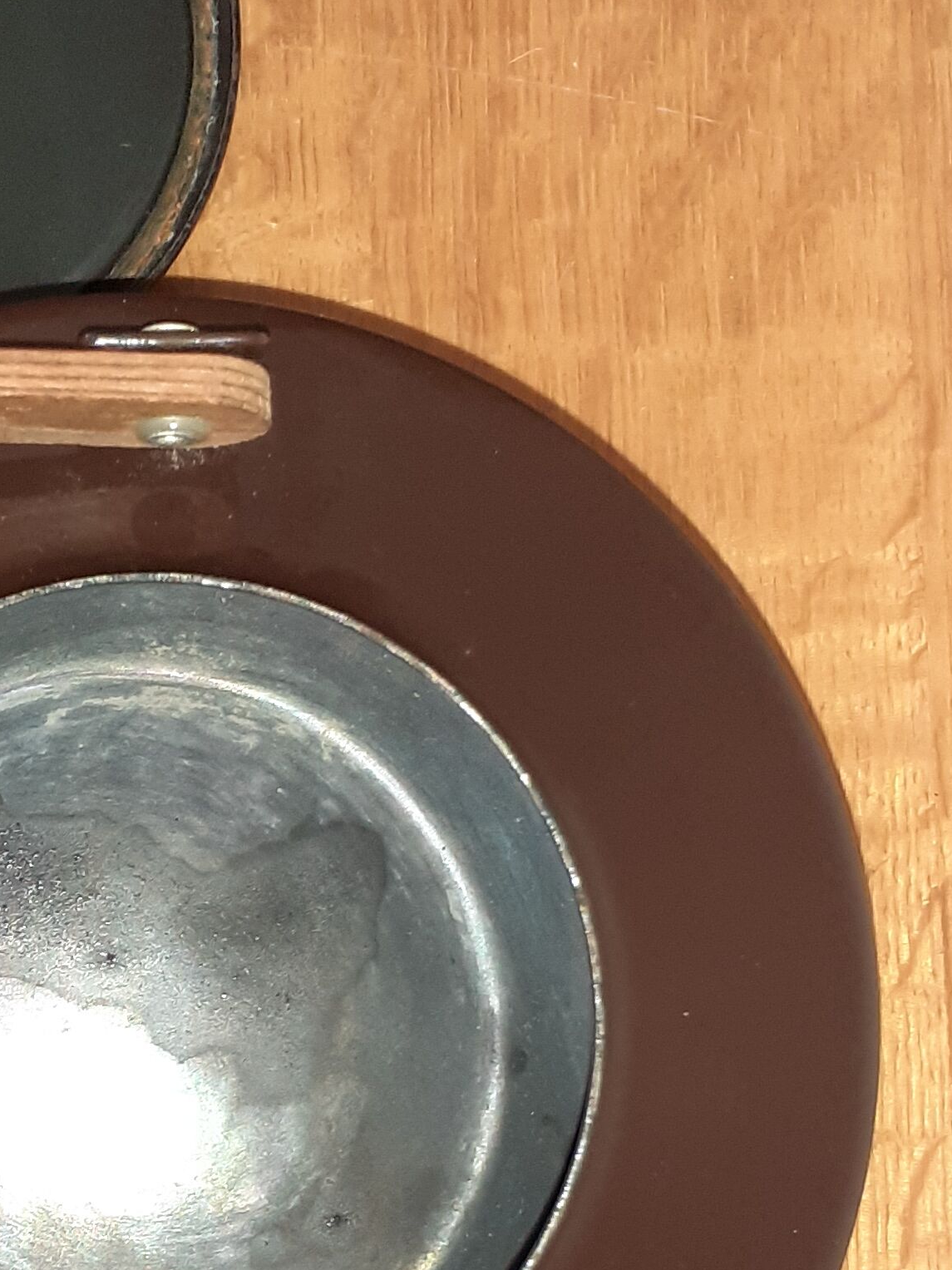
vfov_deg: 26.2
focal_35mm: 73
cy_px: 996
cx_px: 140
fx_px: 2677
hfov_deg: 19.9
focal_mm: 3.6
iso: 400
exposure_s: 1/20
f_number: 1.9
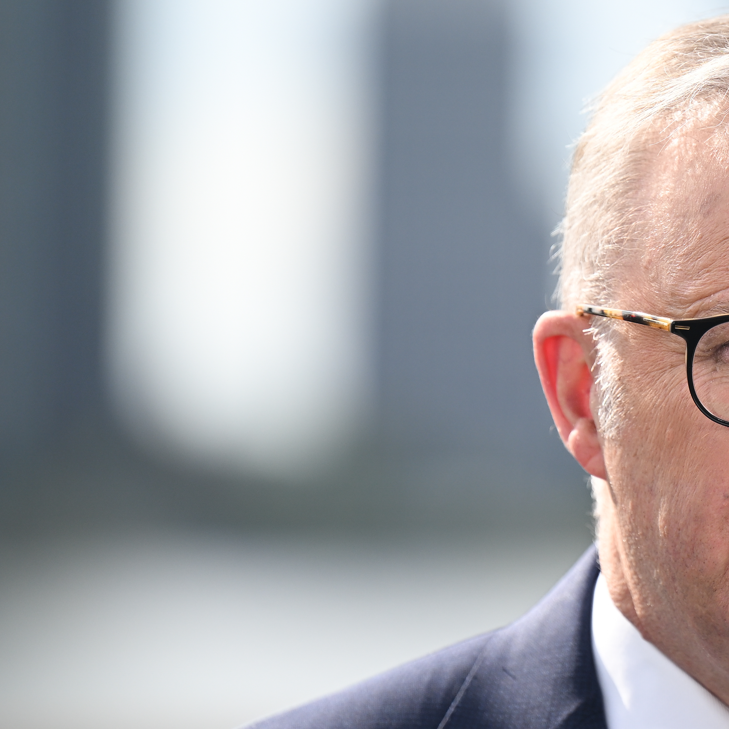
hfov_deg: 4.4
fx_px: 9530
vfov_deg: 4.4
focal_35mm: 400
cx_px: 820
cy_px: 345
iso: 200
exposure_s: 1/2500
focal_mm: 200
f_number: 2.8
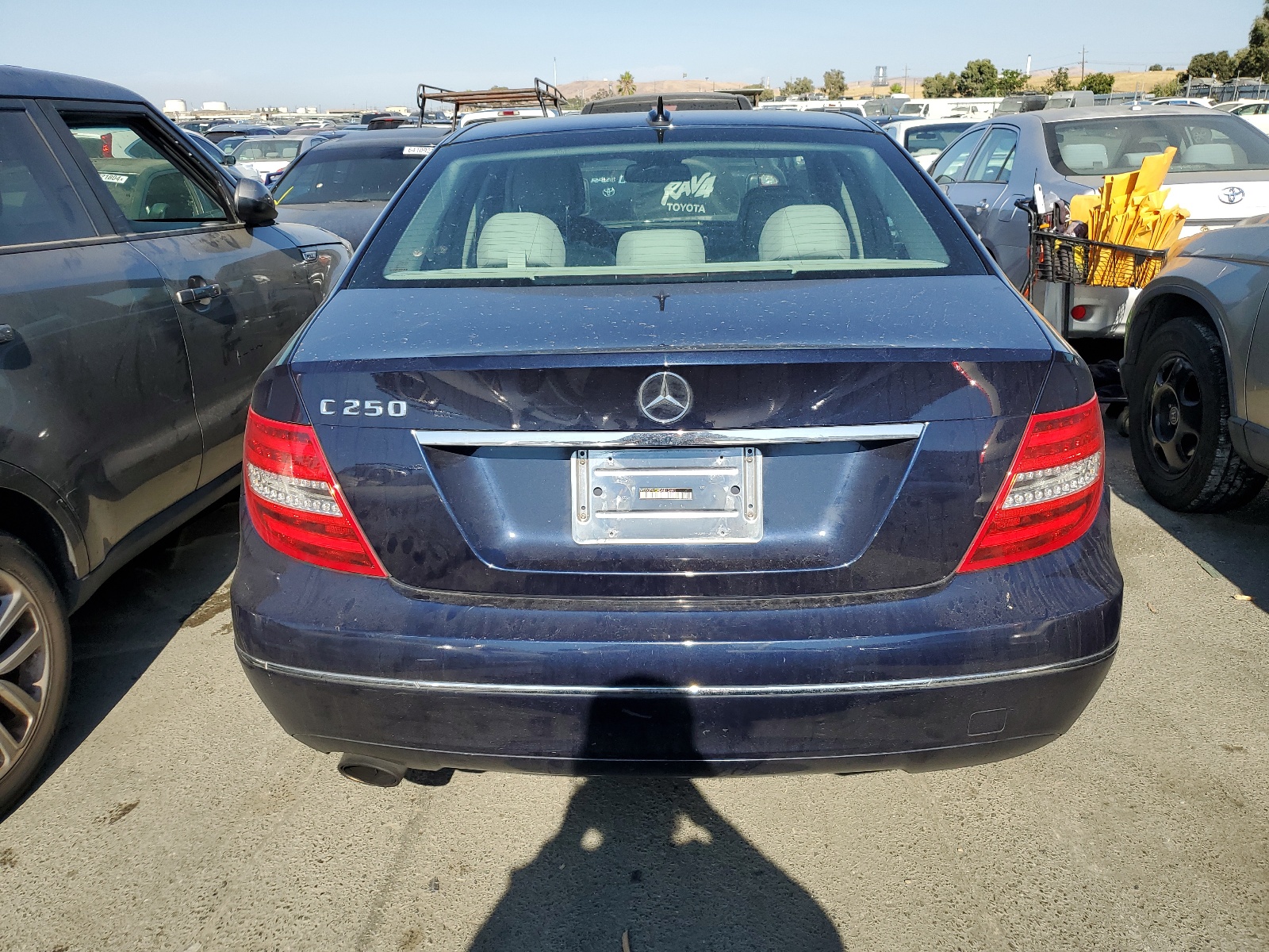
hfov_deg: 67.3
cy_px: 476
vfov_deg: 53.1
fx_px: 953
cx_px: 634
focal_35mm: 26
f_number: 1.5
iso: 50
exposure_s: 1/2500
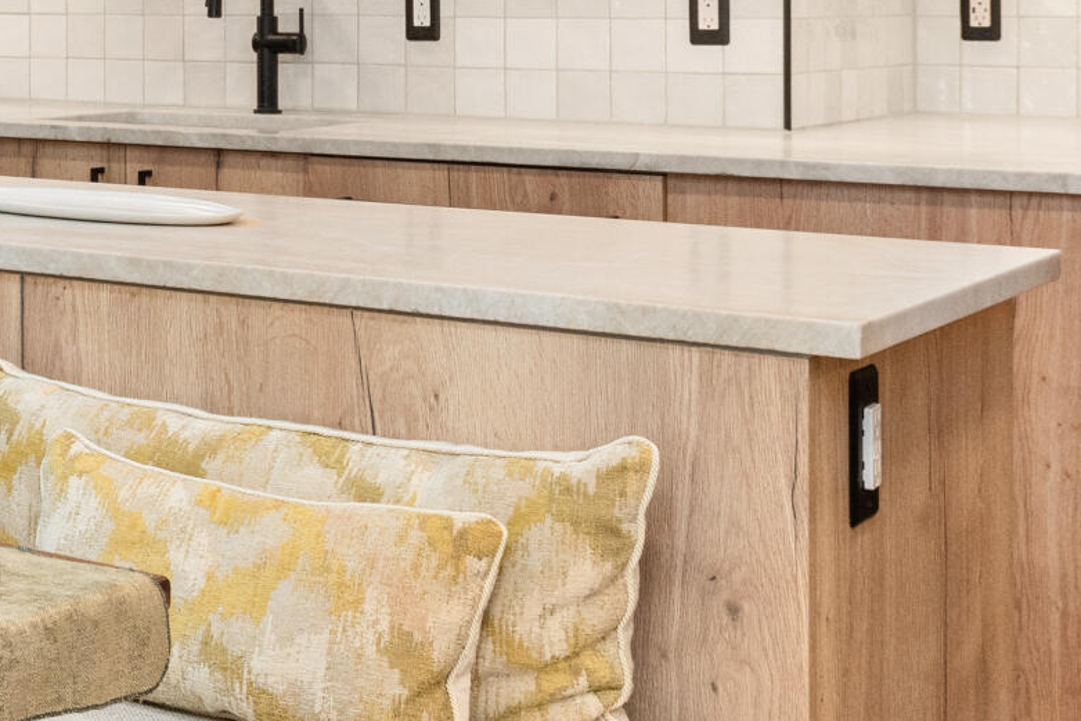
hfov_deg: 24.0
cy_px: -14
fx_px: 2192
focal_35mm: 73
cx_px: -364
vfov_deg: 18.2
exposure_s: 1/80
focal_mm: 19
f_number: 7.1
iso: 500
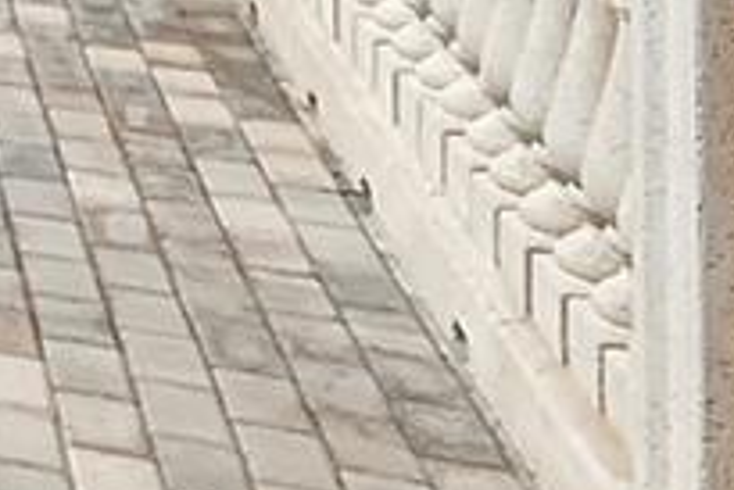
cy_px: -756
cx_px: -1790
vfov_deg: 10.0
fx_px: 2387
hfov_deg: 9.7
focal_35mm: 117
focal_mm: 10
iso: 800
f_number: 10
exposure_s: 1/8000
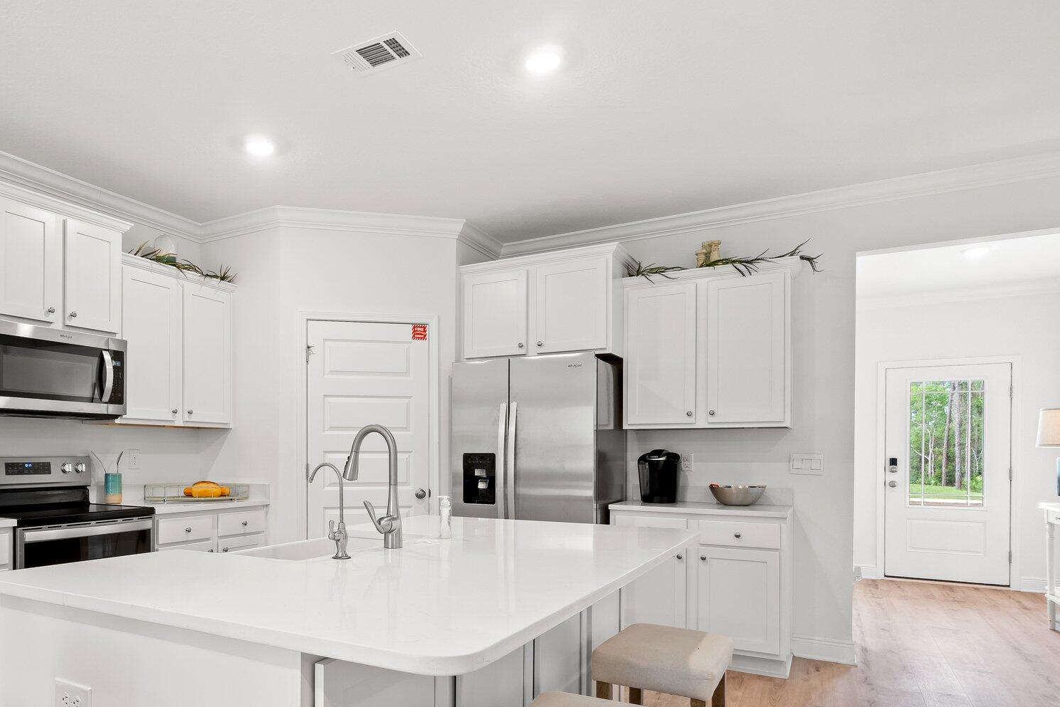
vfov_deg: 55.0
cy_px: 452
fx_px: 668
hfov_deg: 74.8
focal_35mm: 23
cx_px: 364
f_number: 8
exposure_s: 1.6
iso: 400
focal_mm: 11
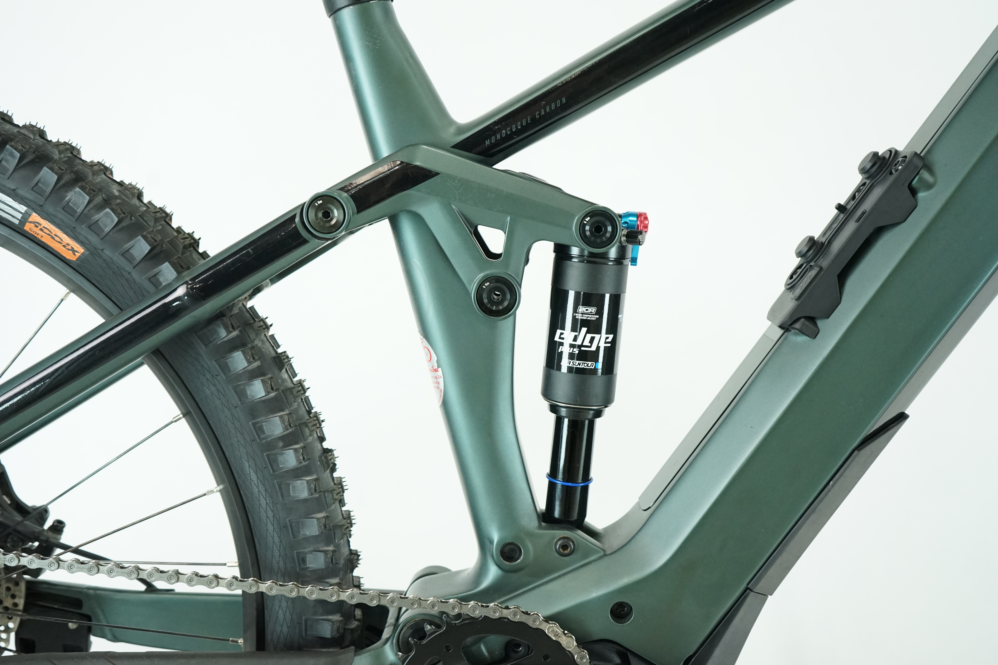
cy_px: 332
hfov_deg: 54.4
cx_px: 499
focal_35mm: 35
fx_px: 970
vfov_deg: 37.9
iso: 2500
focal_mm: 35
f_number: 5
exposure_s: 1/200
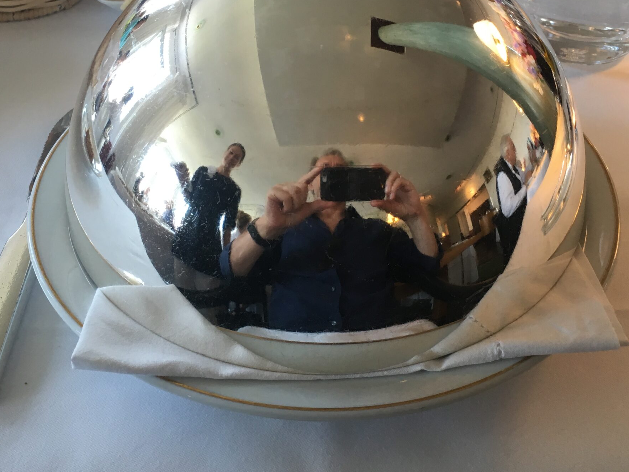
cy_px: 172
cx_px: 322
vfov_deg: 34.1
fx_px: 763
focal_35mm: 42
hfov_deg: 44.8
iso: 40
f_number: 2.2
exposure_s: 1/33
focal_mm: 4.15
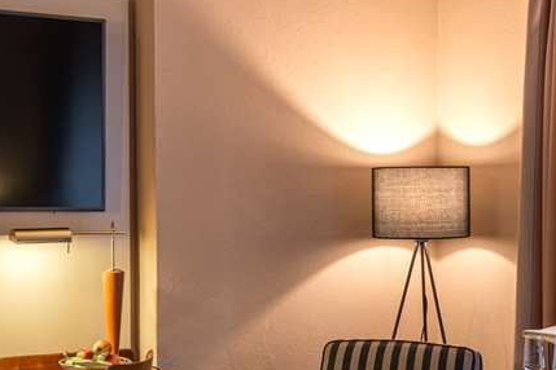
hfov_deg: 27.3
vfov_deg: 18.2
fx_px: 1143
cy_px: 320
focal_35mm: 74
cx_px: 348
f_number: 10
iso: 100
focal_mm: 31
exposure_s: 1/4
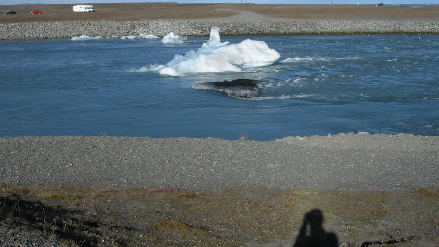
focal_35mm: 39
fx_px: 454
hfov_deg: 51.6
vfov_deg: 30.2
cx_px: 224
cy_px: 79
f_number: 6.8
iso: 100
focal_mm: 7.5
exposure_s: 1/382
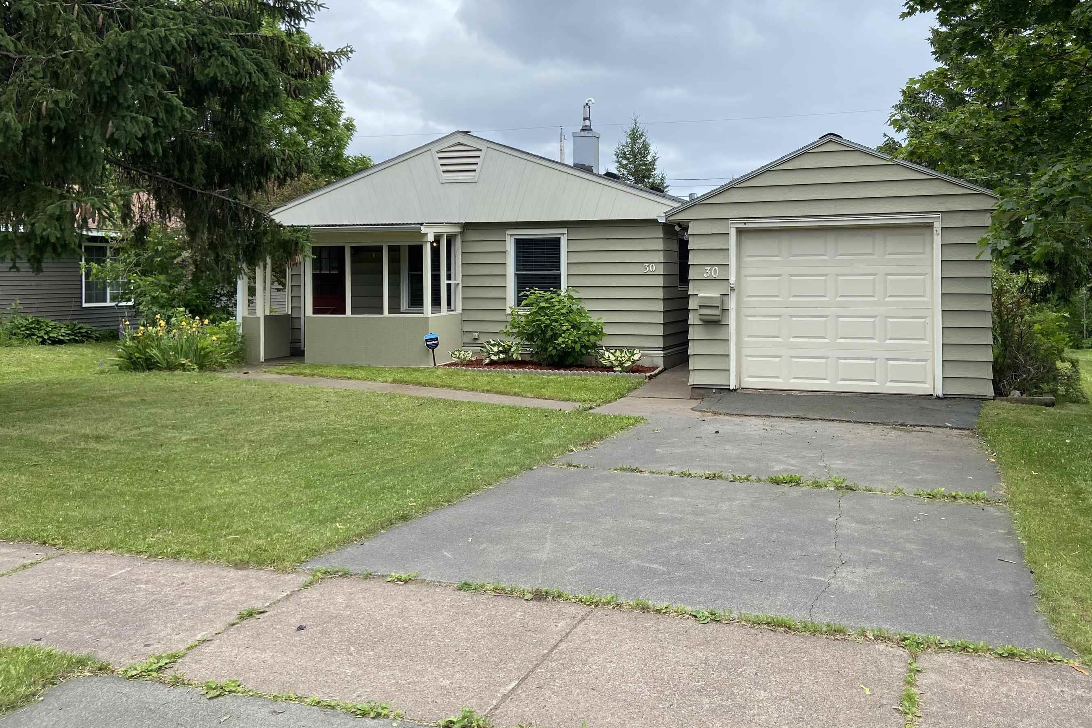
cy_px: 286
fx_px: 940
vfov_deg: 42.1
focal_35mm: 31
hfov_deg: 60.1
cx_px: 612
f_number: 1.8
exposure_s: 1/1429
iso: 32
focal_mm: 4.25
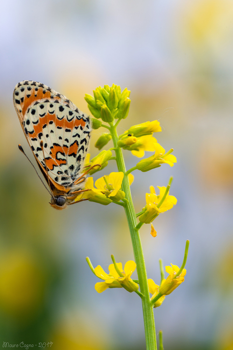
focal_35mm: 150
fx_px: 1457
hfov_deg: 9.1
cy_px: 175
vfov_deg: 13.7
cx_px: 116
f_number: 16
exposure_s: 1/25
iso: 100
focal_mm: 150
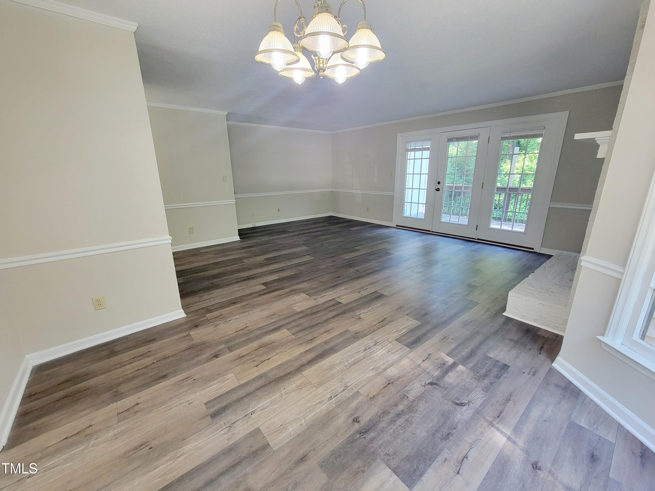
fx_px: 246
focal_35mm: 13
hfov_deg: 106.2
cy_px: 246
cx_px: 328
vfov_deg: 89.9
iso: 320
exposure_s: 1/60.2
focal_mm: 2.2
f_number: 2.2
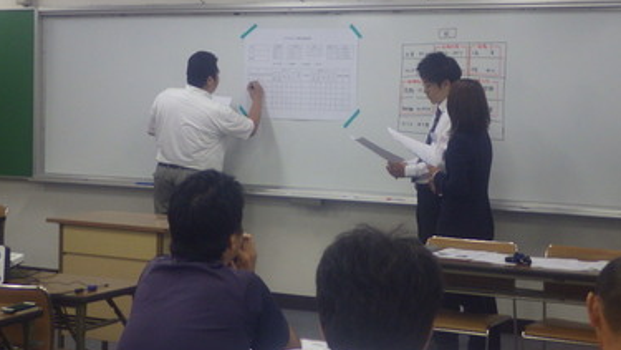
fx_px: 1186
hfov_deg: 29.3
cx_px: 300
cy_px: 124
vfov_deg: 16.7
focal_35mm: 72
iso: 500
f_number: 3.6
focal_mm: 11
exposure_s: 1/80
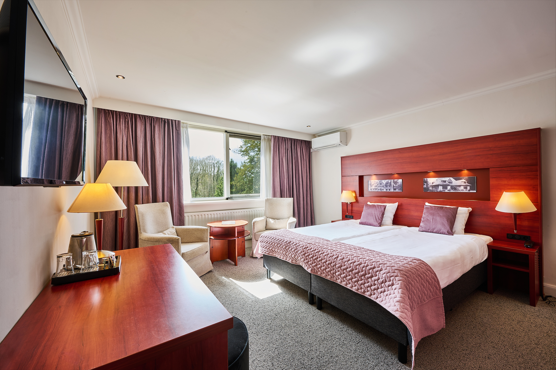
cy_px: 185
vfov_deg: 81.2
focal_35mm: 14
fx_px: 216
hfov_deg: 104.3
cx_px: 278
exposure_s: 1.6
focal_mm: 14
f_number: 20
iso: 31
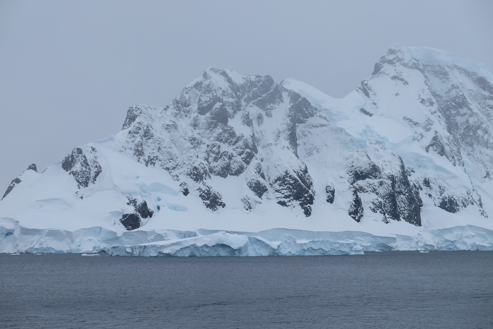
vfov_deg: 18.2
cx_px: 246
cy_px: 164
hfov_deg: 27.0
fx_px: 1027
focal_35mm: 75
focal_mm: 50
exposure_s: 1/400
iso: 200
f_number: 5.6
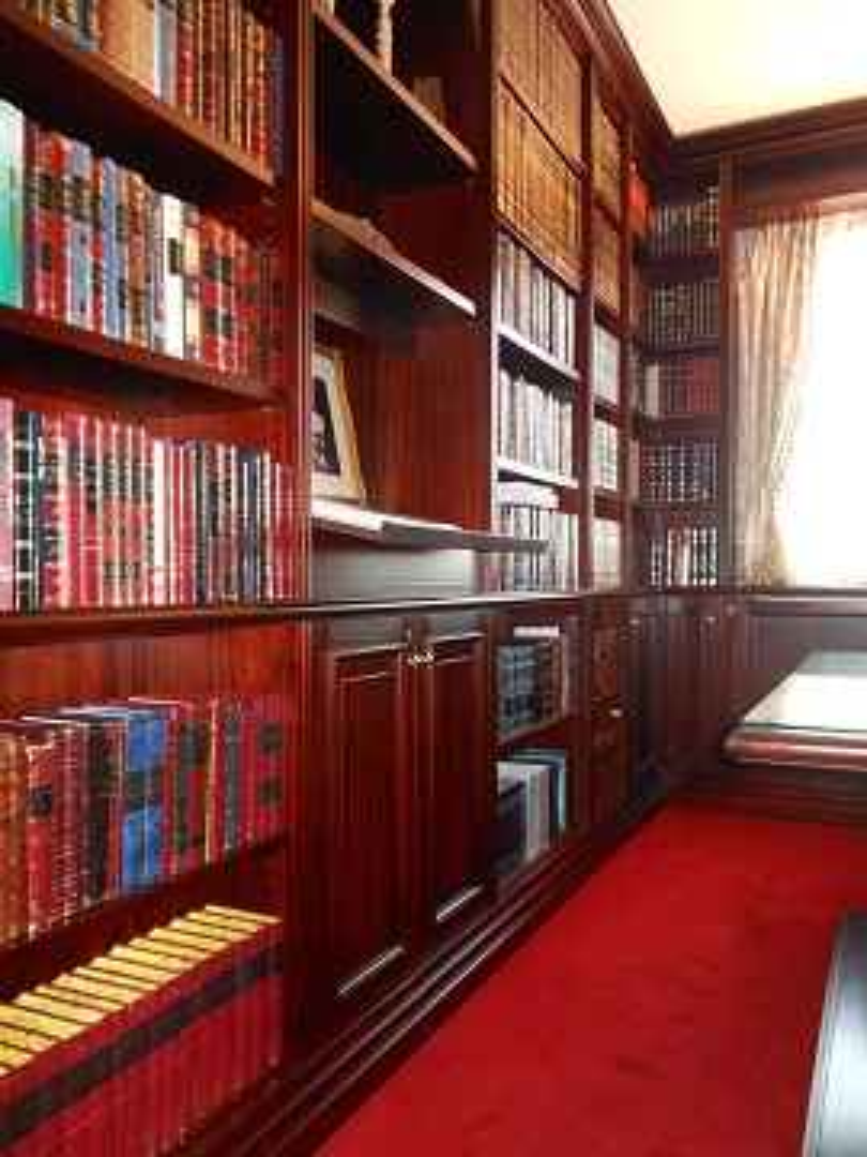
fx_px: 968
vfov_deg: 61.7
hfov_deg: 48.2
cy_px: 578
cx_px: 434
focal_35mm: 29
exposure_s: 1/25
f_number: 3.3
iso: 500
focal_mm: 5.2
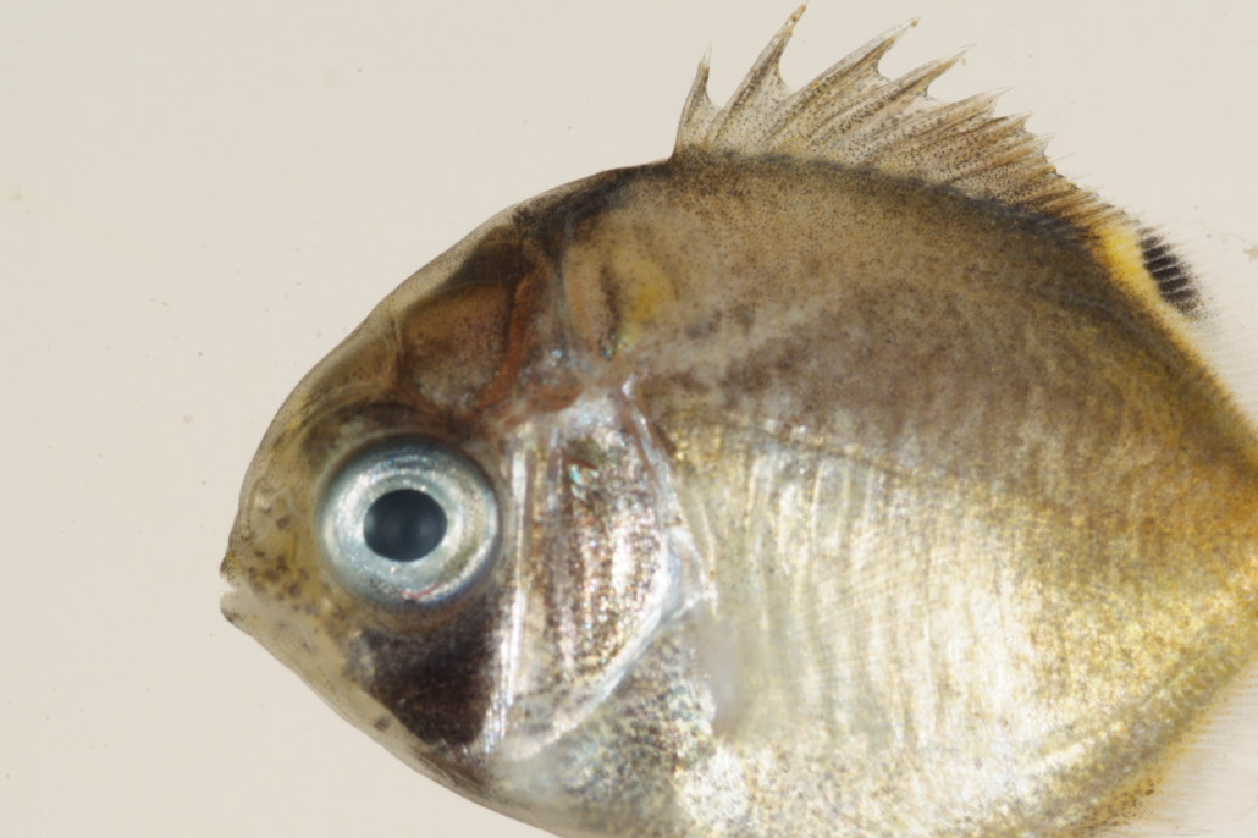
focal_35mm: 221
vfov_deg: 6.2
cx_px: 849
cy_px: 555
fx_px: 7720
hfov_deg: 9.3
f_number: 22
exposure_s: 1/60
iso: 100
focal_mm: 105
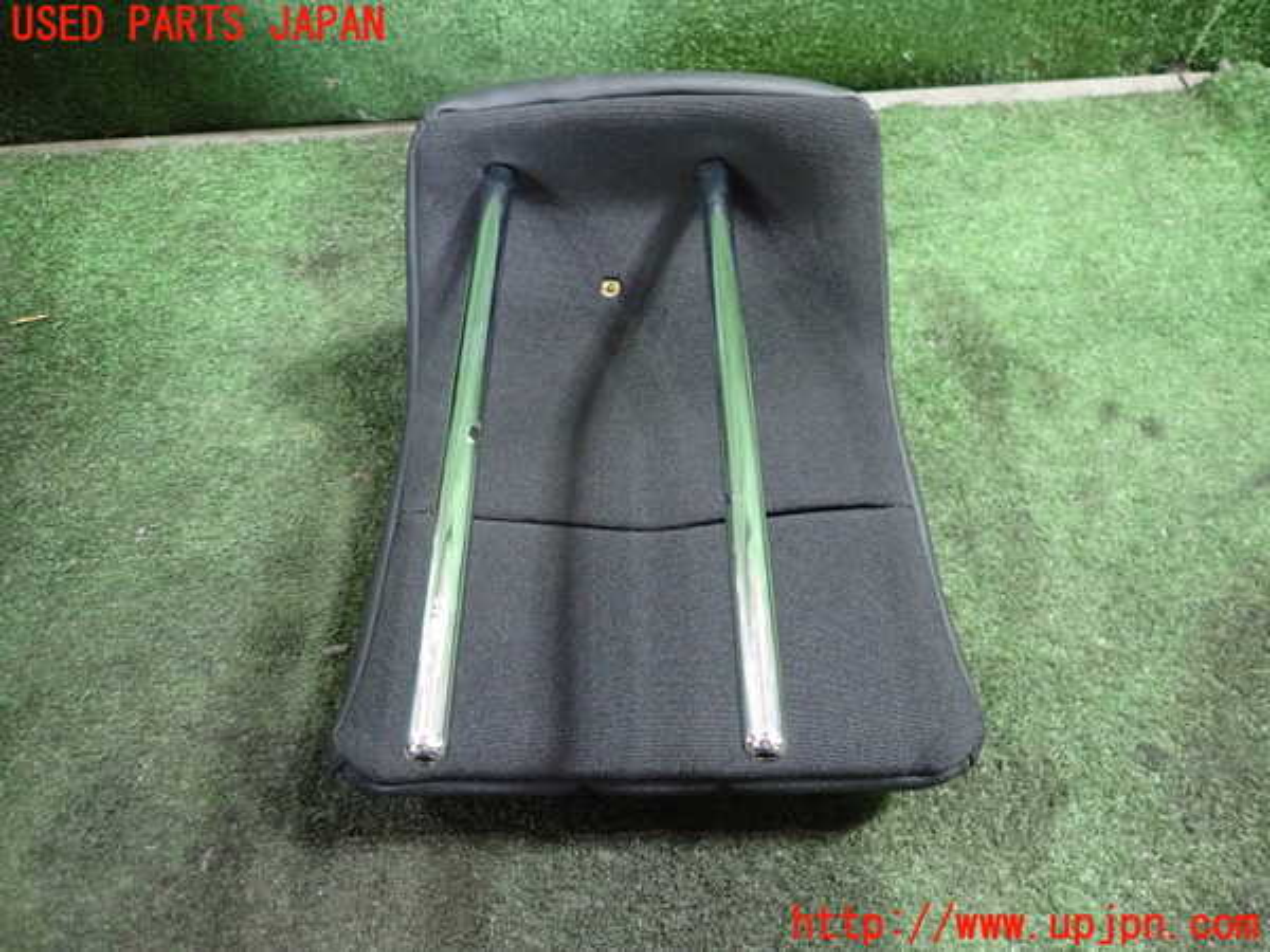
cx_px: 635
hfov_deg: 69.4
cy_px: 476
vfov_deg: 54.9
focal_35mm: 25
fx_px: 917
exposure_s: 1/30
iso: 640
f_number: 2
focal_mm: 4.5
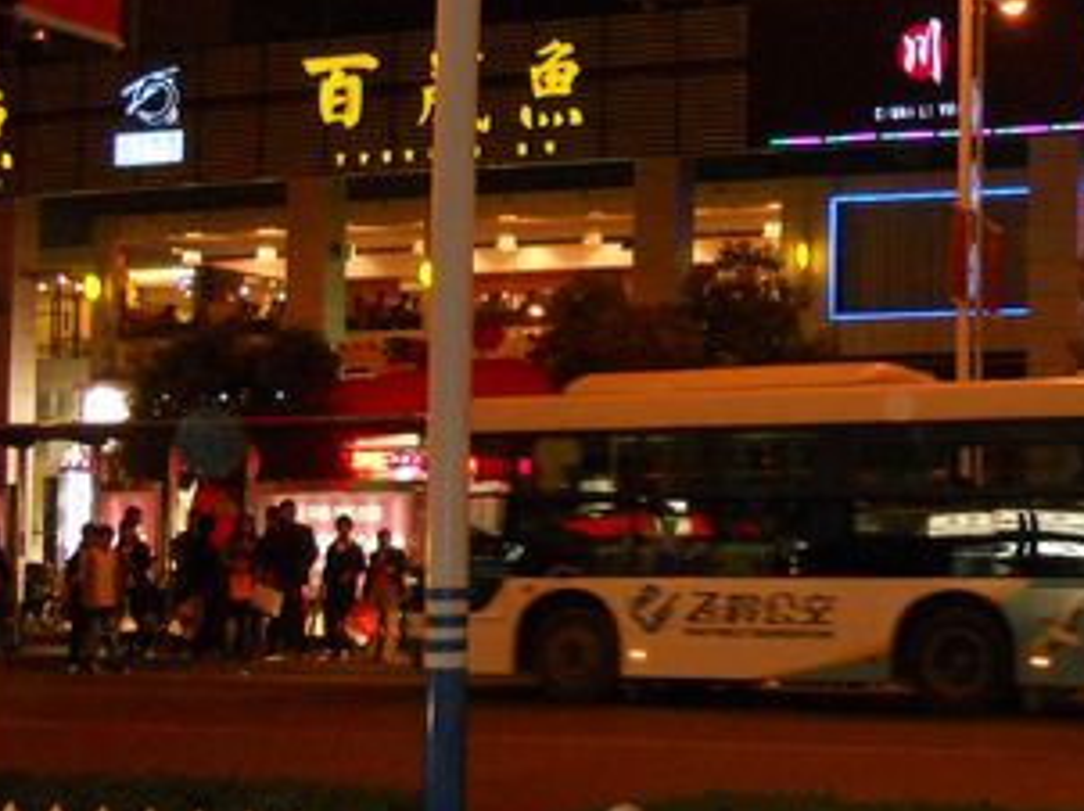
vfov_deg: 21.9
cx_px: 1073
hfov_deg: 27.4
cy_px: 362
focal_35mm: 67
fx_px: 2096
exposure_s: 1/25
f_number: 3.2
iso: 400
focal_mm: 4.9
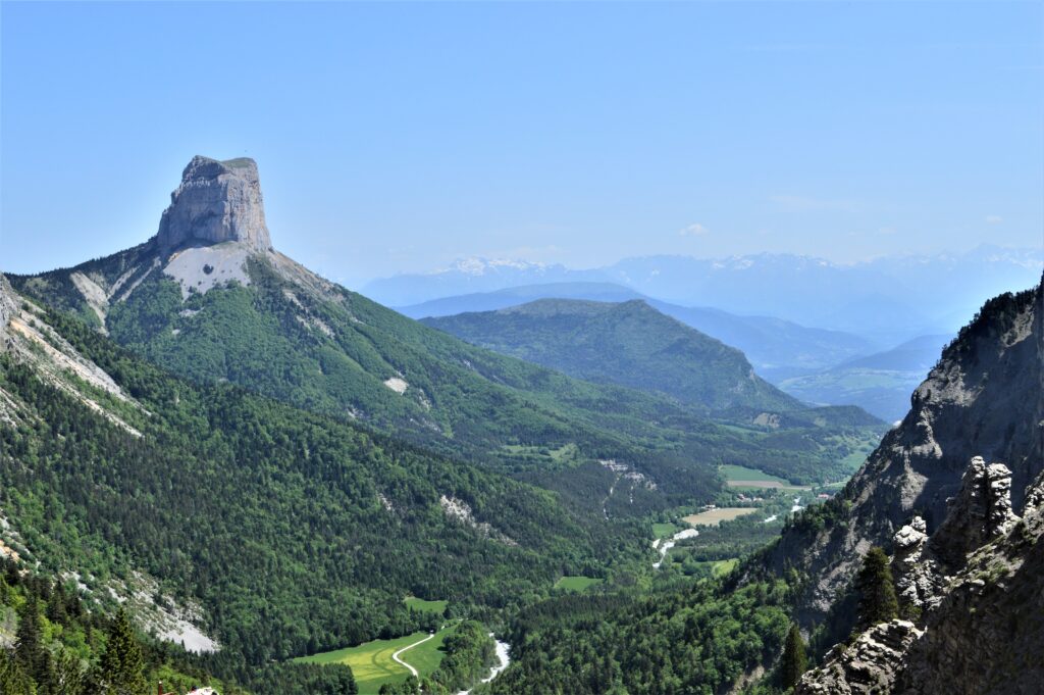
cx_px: 522
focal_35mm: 44
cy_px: 348
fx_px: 1260
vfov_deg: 30.8
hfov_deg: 45.0
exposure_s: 1/500
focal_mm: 29
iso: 320
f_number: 11
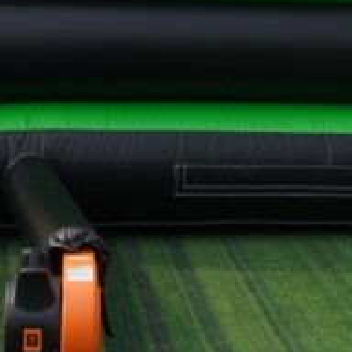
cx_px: 161
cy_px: -118
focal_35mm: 109
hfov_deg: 16.0
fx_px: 1254
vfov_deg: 15.2
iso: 100
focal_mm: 16
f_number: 8
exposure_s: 1/200
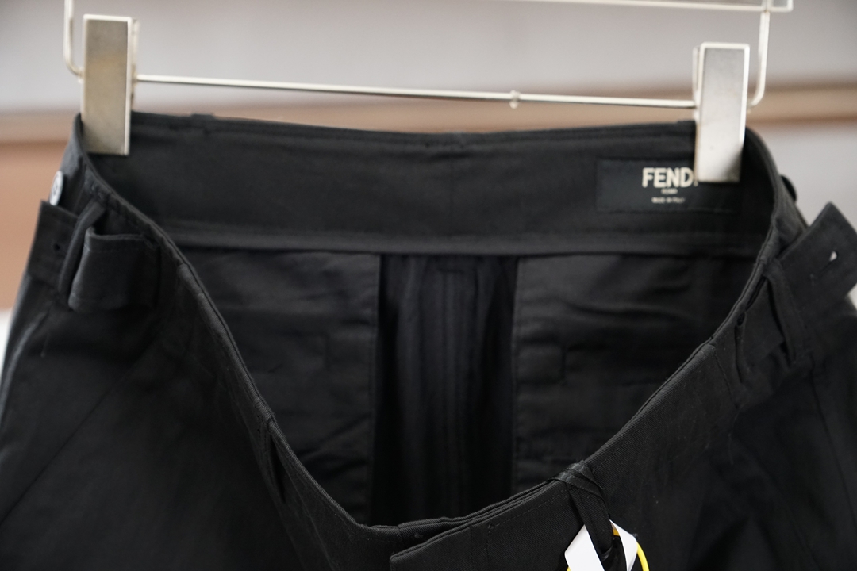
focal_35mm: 84
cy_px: 286
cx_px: 428
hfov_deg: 24.2
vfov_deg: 16.3
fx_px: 2000
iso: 1600
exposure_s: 1/100
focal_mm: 56
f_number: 4
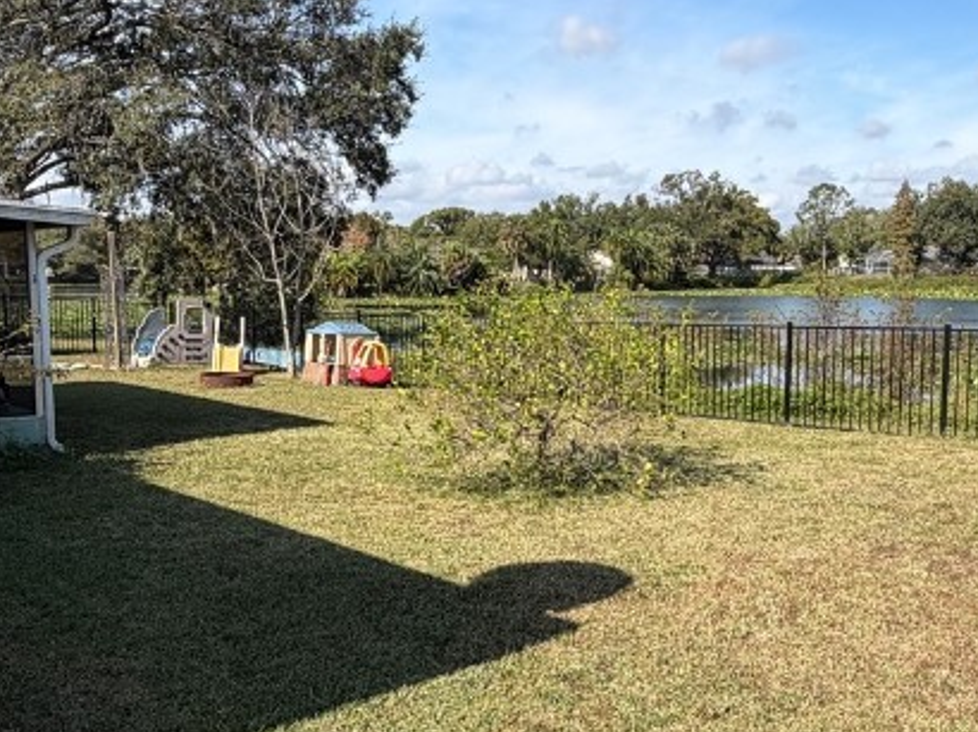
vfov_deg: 40.7
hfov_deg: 52.6
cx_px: 510
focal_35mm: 35
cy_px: 358
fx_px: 988
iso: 25
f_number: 2.2
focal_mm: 2.22
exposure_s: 1/770
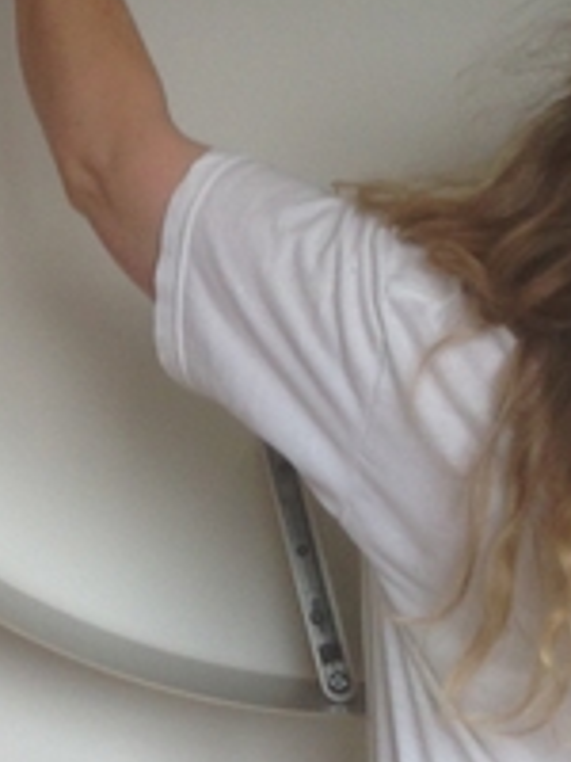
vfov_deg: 14.9
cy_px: 229
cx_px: -400
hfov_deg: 10.6
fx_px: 2903
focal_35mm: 132
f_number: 2.4
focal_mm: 4.13
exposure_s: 1/60
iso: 50
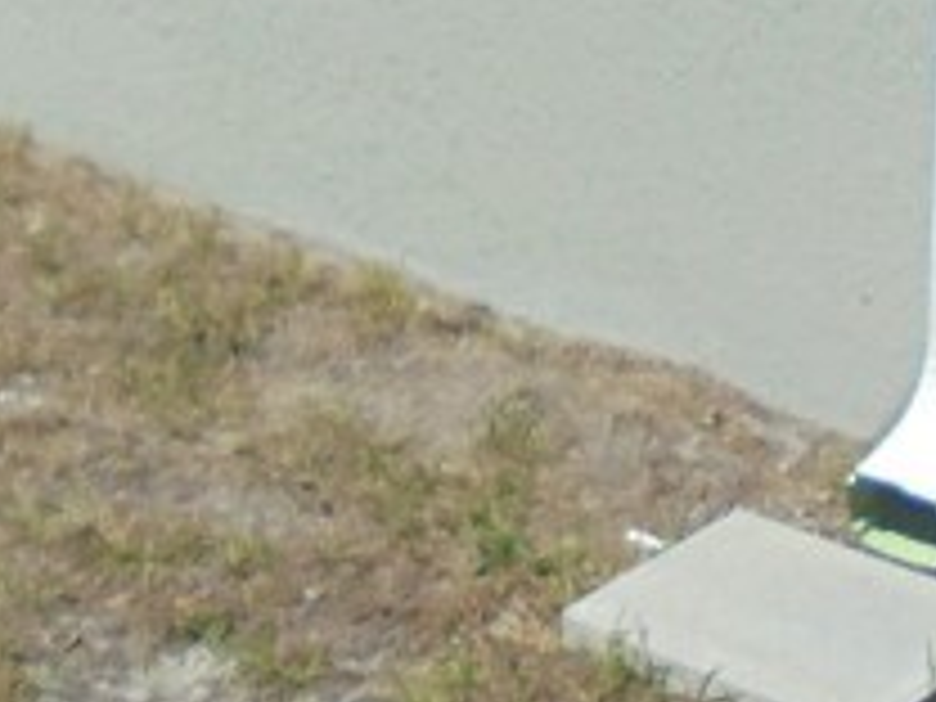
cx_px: -171
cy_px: -846
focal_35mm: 128
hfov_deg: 14.9
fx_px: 3461
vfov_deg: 10.4
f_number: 11.5
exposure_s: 1/125
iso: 100
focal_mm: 4.6
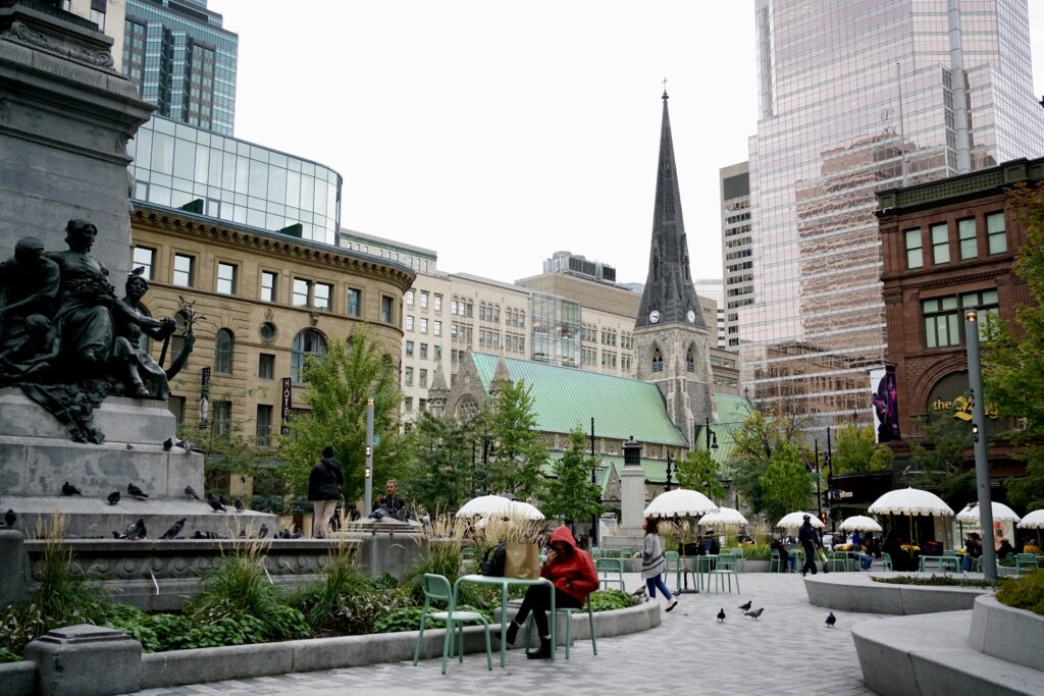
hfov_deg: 54.4
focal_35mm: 35
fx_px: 1015
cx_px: 522
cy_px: 348
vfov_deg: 37.9
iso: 2000
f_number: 3.2
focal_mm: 35
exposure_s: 1/1600
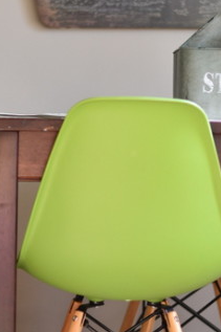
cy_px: 153
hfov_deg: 9.6
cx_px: 180
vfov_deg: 14.5
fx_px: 1309
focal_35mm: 142
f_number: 1.8
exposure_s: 1/80
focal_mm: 50
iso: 250
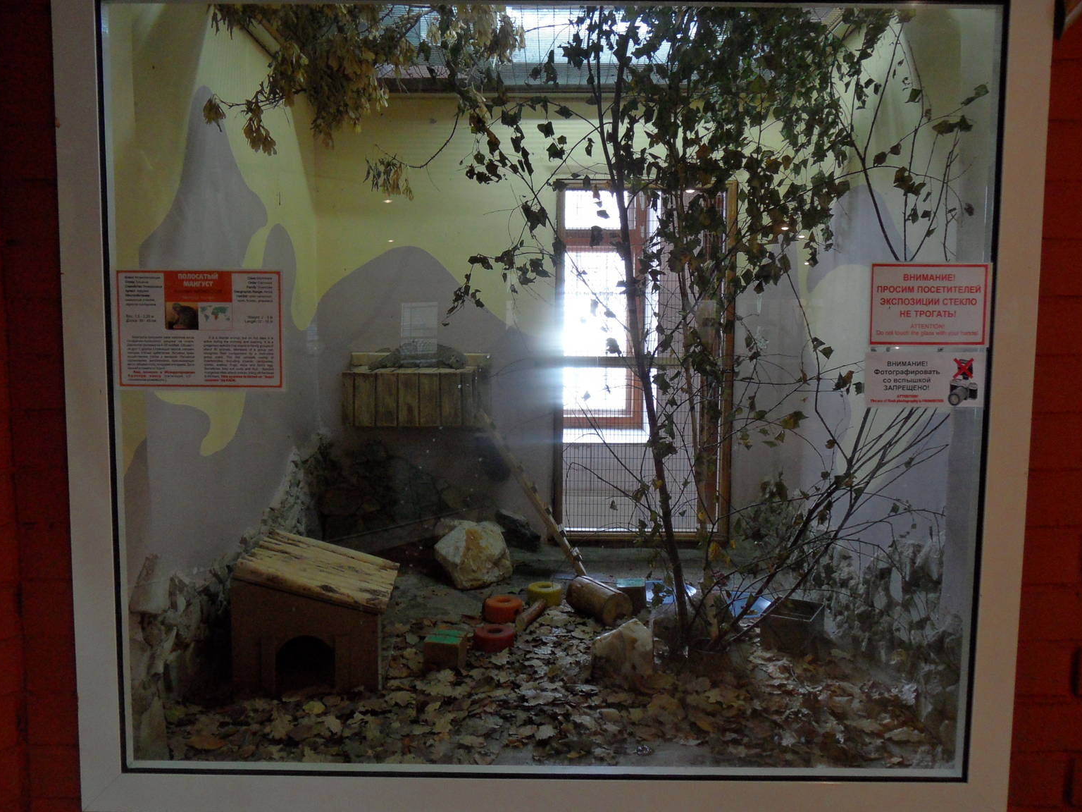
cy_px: 395
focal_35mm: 25
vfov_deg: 54.9
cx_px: 545
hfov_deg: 69.4
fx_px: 781
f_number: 3.2
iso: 200
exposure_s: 1/10
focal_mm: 3.9
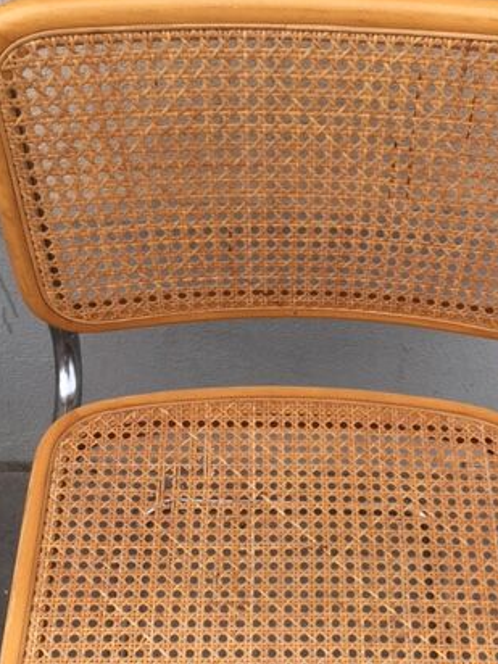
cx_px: 306
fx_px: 863
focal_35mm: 45
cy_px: 472
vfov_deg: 41.2
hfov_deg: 32.1
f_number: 2.2
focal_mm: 4.15
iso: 25
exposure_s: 1/1202
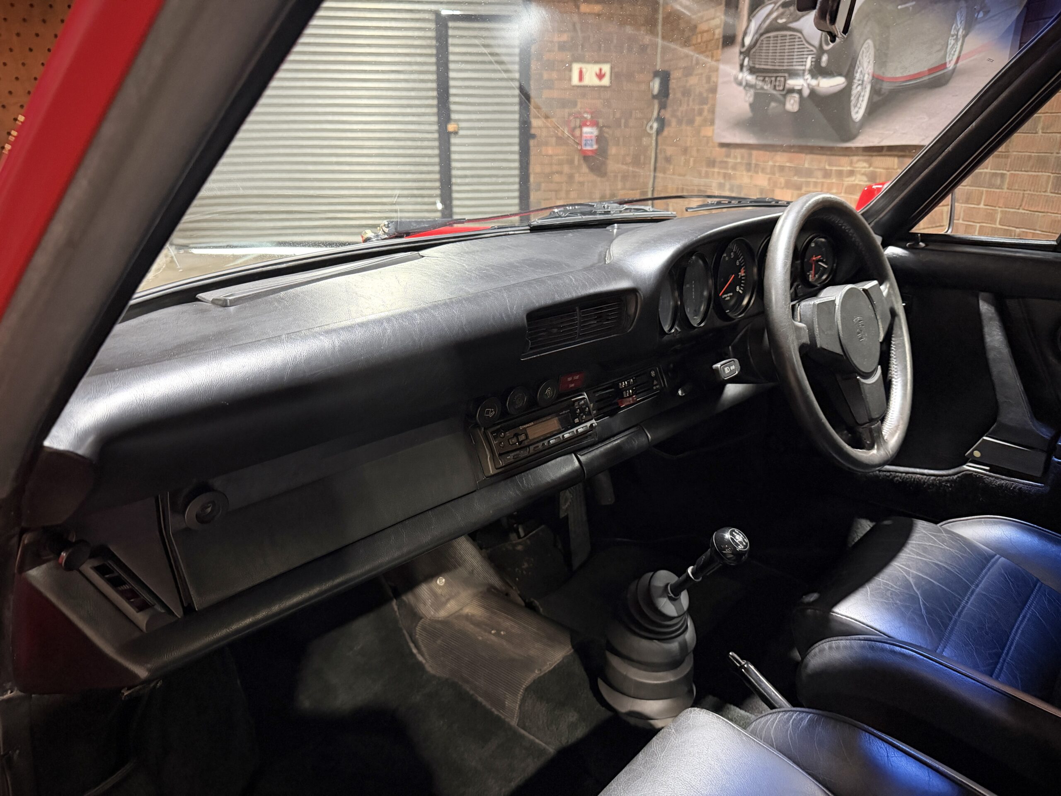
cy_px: 398
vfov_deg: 56.8
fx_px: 736
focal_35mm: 24
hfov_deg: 71.6
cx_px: 530
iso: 800
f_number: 1.78
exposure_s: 1/33
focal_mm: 6.76
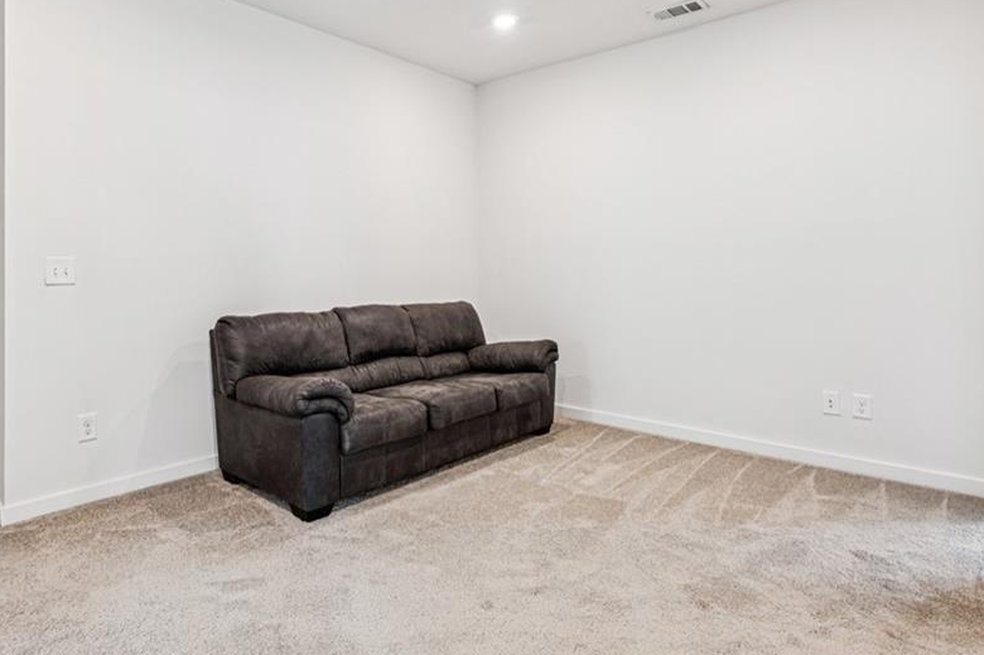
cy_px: 273
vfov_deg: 59.1
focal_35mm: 21
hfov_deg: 80.2
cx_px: 390
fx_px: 574
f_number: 5.6
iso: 400
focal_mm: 16
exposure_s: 1/25
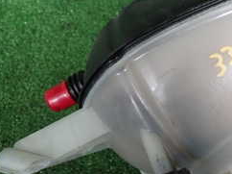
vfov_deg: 23.6
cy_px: 100
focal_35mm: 62
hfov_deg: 30.0
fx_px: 415
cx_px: 205
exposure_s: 1/60
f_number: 2
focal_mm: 4.5
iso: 160
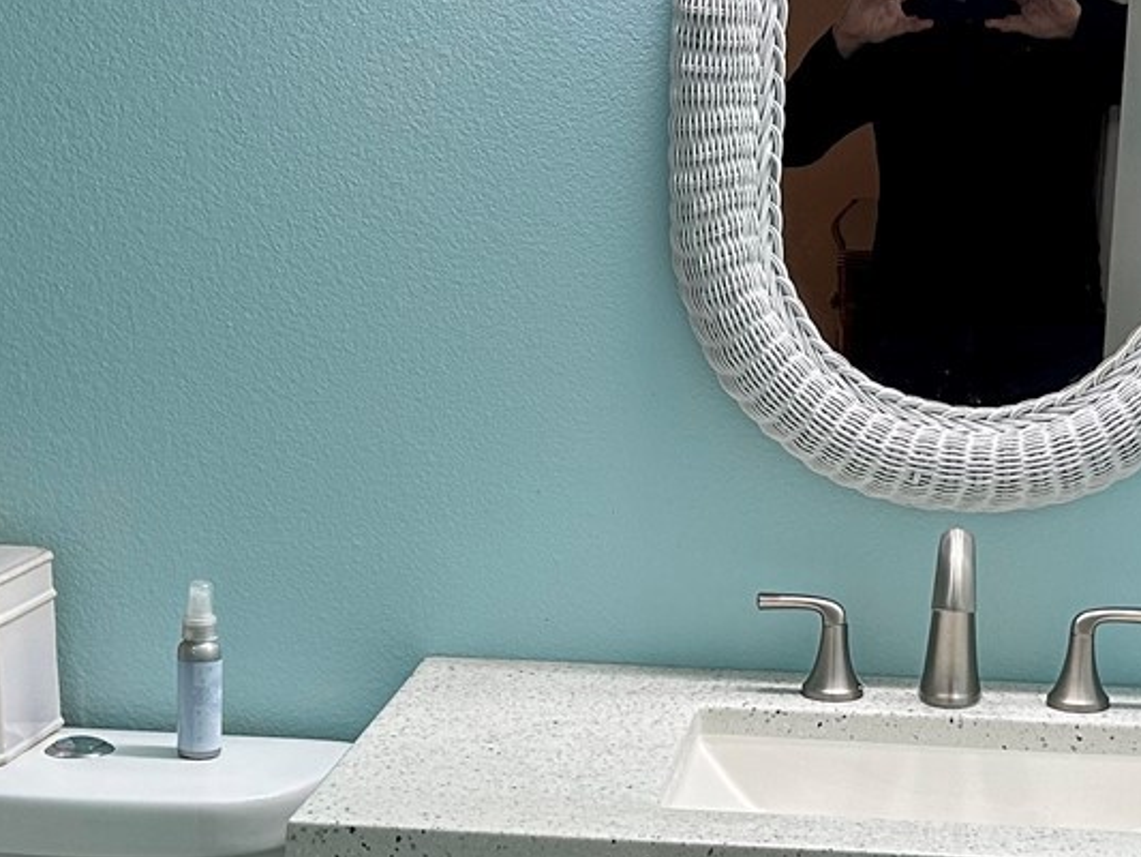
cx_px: 709
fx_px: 2572
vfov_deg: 18.7
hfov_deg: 25.0
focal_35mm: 78
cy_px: 686
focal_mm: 5.7
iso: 100
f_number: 1.5
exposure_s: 1/120
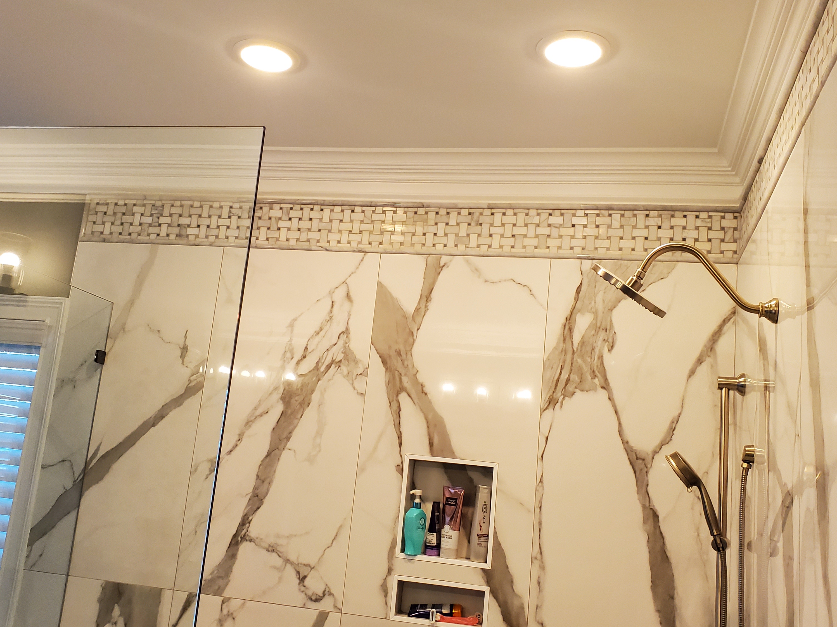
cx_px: 405
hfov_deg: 52.6
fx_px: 846
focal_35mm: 35
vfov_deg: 40.7
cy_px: 299
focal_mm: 4.3
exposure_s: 1/120
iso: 320
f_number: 2.4
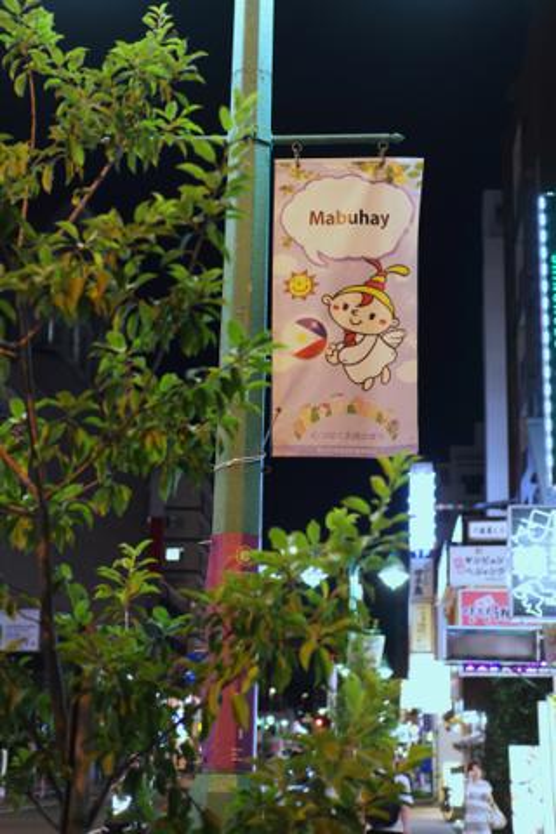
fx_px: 1228
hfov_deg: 25.5
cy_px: 417
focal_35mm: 53
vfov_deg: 37.5
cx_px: 278
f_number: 2.8
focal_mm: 35
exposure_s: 1/100
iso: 4000
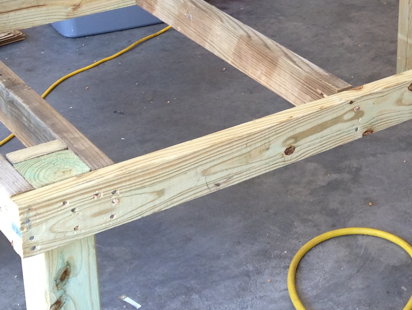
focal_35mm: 91
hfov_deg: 20.7
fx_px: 1083
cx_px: 433
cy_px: -4
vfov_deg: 15.9
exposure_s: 1/60
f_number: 2.4
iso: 80
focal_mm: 4.28
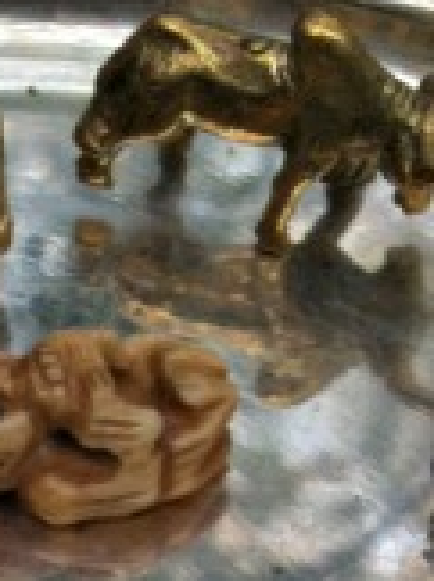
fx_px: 2682
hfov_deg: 9.2
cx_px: 52
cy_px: 1173
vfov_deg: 11.2
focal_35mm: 160
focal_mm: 3.85
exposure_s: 1/259
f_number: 2.8
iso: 64
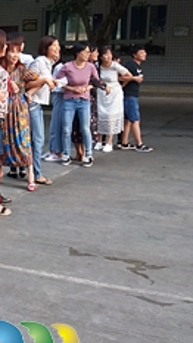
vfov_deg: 27.5
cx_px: -119
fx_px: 701
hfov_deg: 14.4
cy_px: 152
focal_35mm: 77
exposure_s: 1/121
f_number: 1.8
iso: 53
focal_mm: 3.95
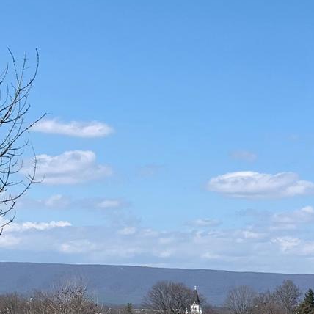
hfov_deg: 14.3
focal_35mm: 110
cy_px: 415
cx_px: 528
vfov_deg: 15.1
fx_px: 1129
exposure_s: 1/1992
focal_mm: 4.25
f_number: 1.8
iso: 25
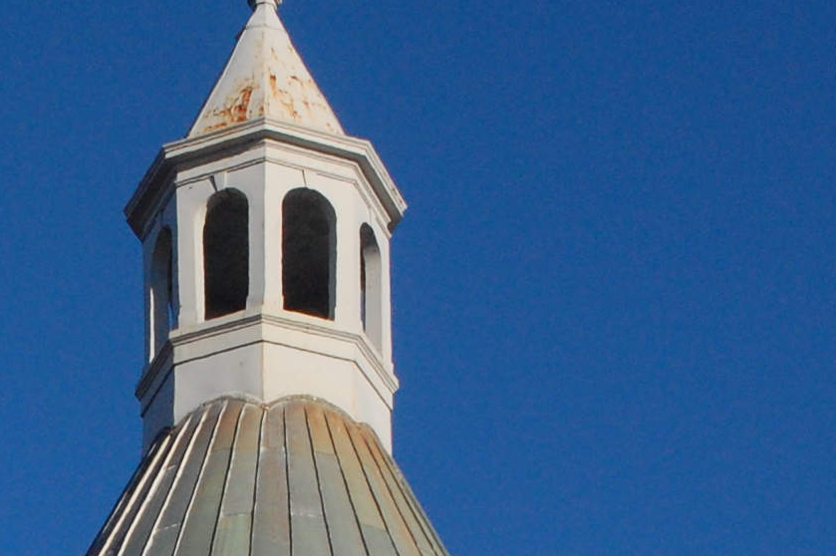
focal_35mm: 172
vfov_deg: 7.8
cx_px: -200
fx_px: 3991
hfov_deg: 11.7
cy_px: 779
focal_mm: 32
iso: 800
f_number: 16
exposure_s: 1/500
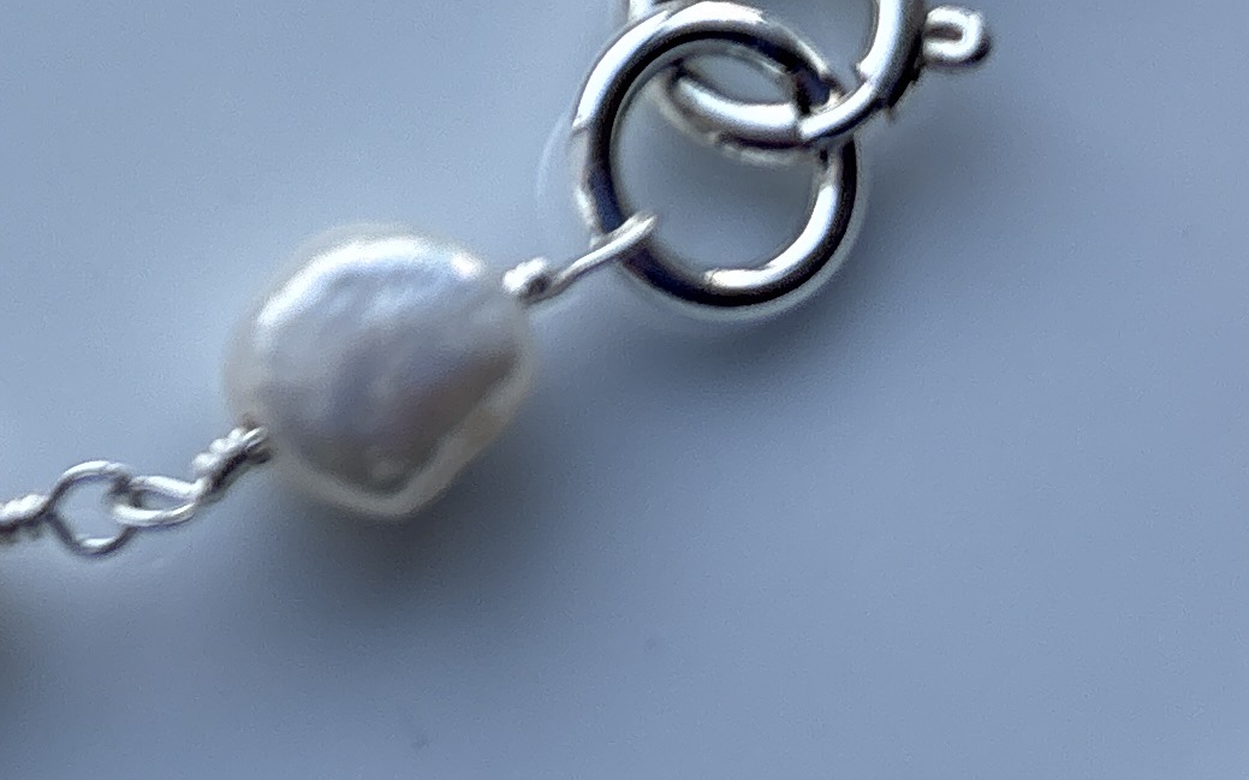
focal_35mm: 107
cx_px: -510
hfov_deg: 17.8
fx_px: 3642
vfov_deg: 11.2
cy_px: -748
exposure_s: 1/122
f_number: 1.6
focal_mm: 5.96
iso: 64
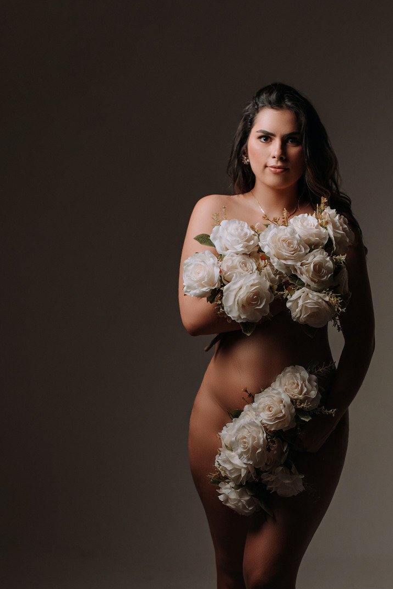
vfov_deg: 24.1
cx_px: 286
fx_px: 1375
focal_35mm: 84
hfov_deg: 16.2
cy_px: 361
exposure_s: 1/100
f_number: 5
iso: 125
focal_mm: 50
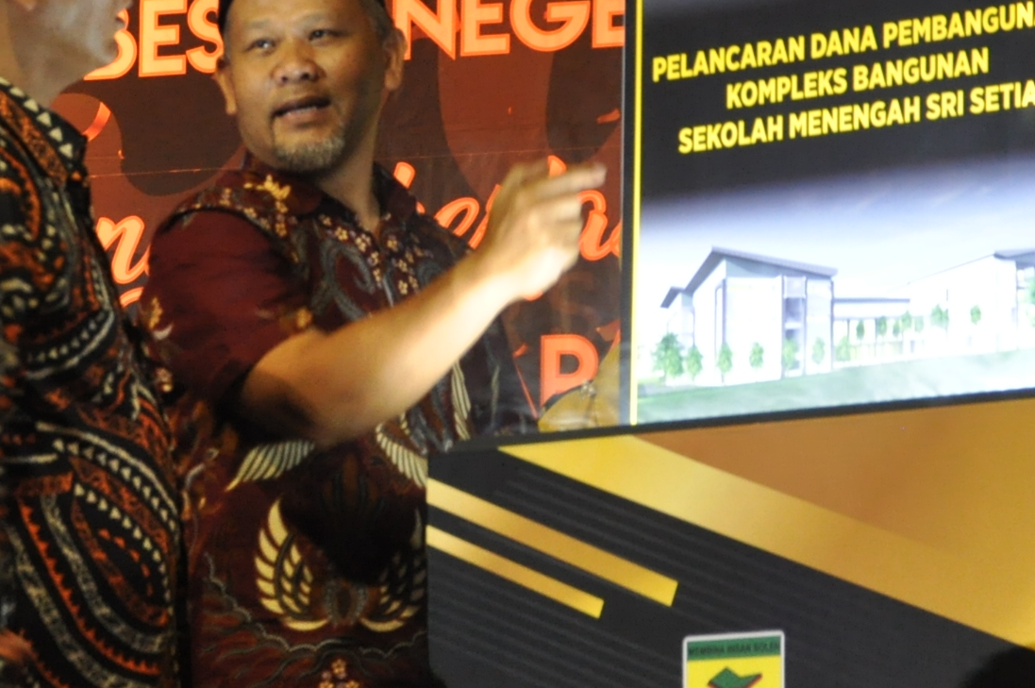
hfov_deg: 8.1
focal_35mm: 255
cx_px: 389
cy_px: 295
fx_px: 7323
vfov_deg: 5.4
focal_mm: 58
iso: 1000
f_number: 5
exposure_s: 1/25
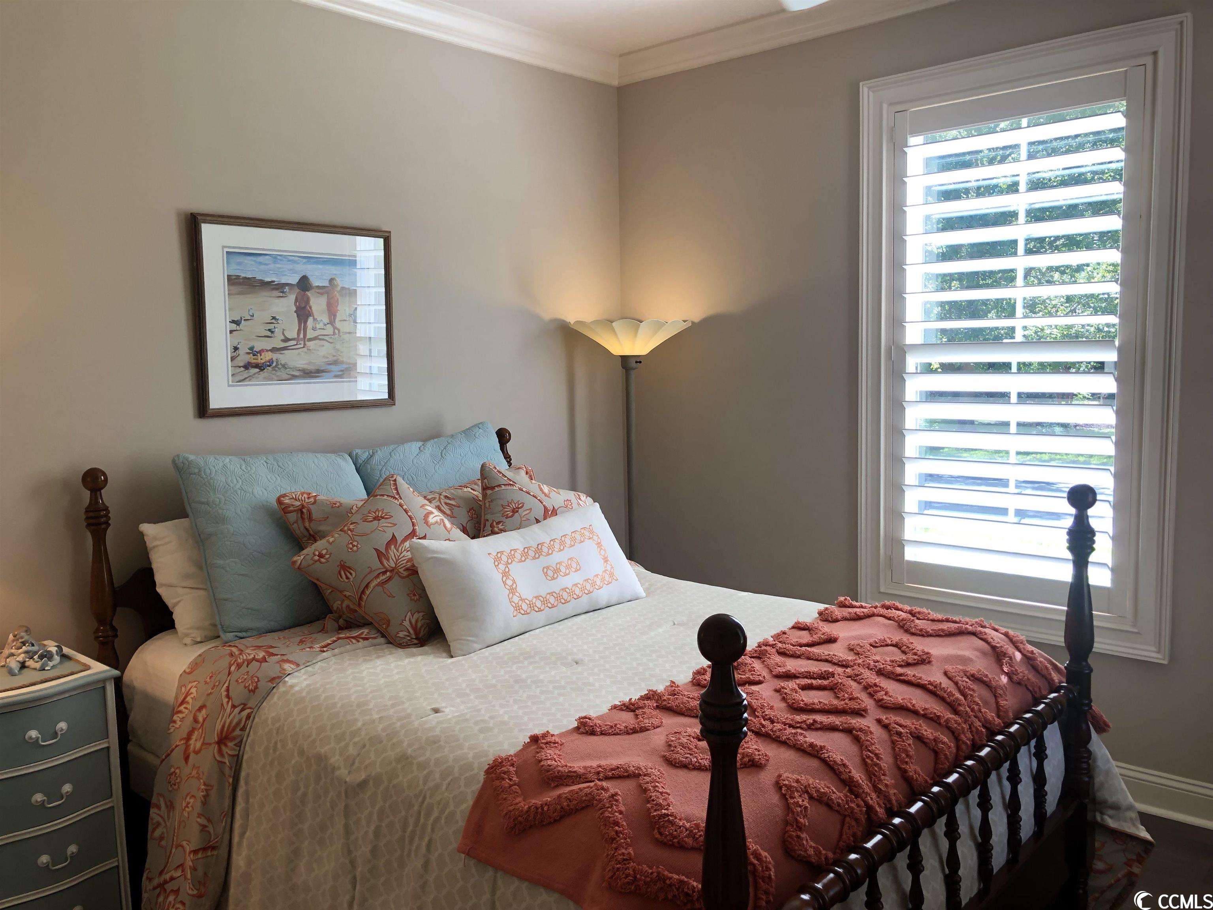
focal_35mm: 28
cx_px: 606
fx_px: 981
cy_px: 455
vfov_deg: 49.7
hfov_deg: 63.4
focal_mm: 3.99
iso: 80
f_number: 1.8
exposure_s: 1/120
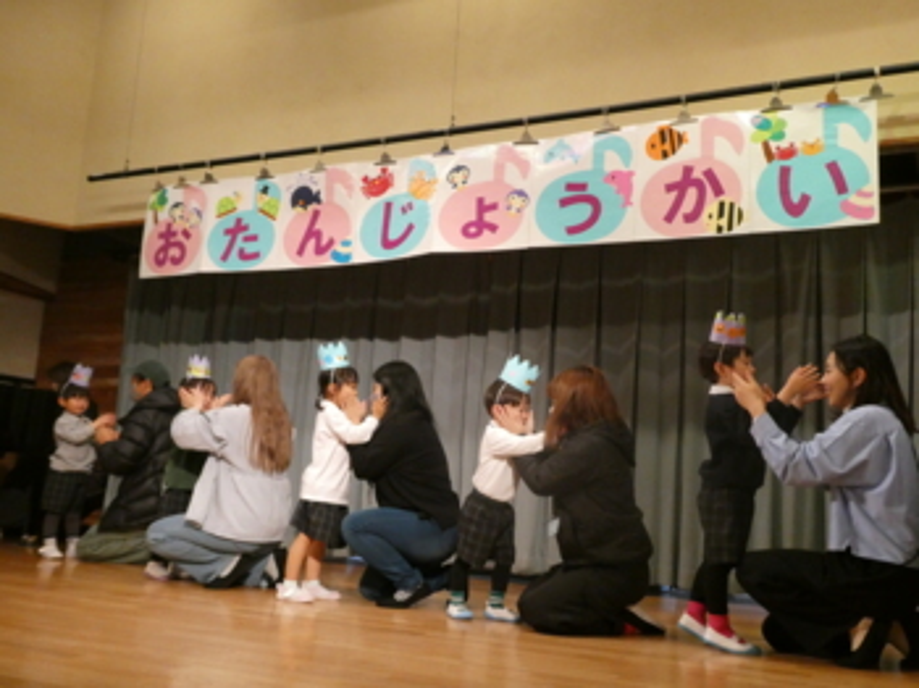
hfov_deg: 52.7
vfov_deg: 40.7
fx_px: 929
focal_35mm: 35
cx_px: 460
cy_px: 344
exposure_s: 1/80
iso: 800
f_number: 3.7
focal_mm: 6.3
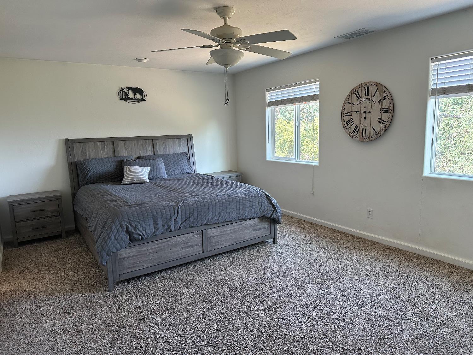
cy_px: 178
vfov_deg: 56.8
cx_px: 236
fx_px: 328
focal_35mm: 24
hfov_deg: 71.6
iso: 200
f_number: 1.78
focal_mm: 6.86
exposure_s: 1/121
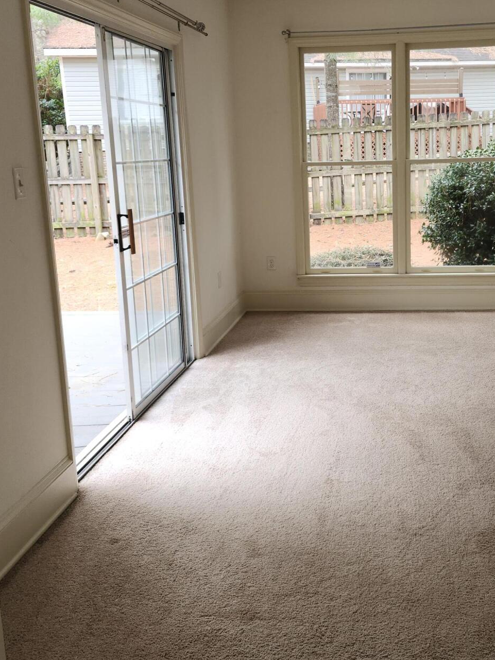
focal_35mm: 37
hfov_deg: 38.0
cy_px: 273
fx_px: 706
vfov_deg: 49.9
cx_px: 346
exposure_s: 1/60
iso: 32
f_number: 1.8
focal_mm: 5.54
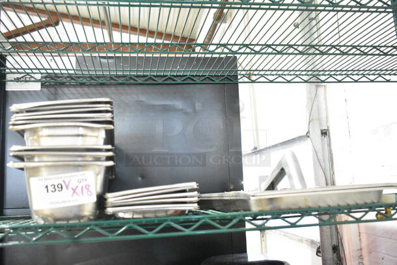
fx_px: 397
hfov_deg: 53.1
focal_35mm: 36
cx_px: 198
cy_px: 132
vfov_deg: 37.0
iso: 6400
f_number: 4.5
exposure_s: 1/125
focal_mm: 24
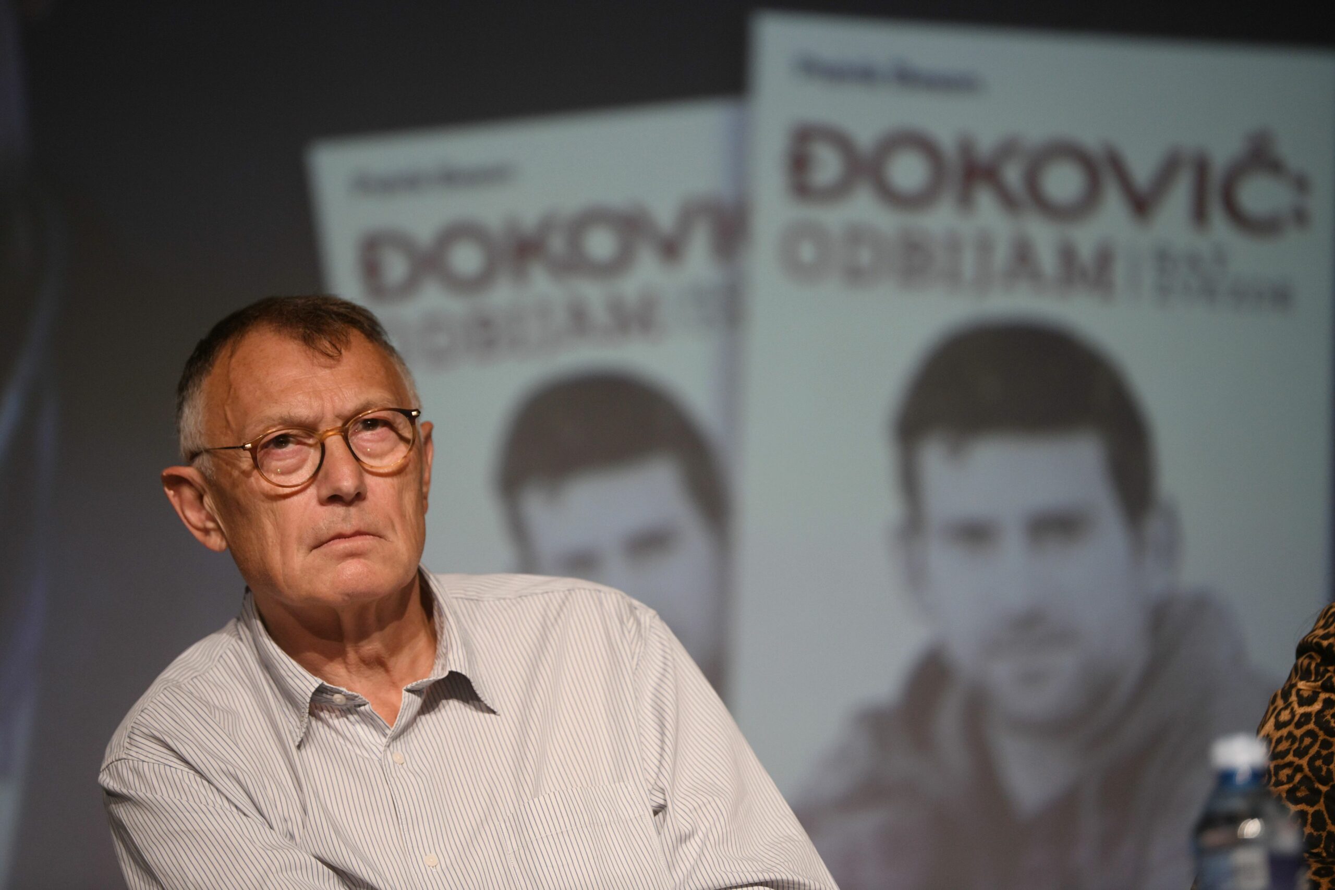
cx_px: 668
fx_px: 6304
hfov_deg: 12.1
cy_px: 445
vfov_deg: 8.1
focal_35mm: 170
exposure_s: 1/125
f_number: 2.8
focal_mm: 170
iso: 1250
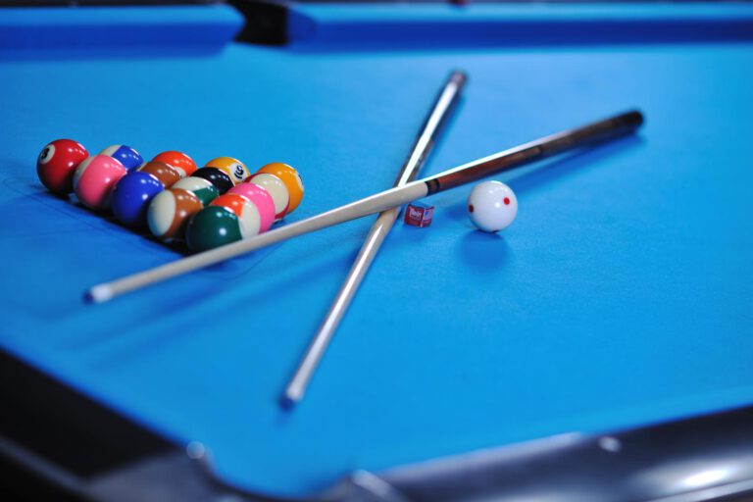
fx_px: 2824
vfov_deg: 10.2
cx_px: 376
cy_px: 251
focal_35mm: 135
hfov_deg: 15.2
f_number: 2.8
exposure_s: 1/100
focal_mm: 135
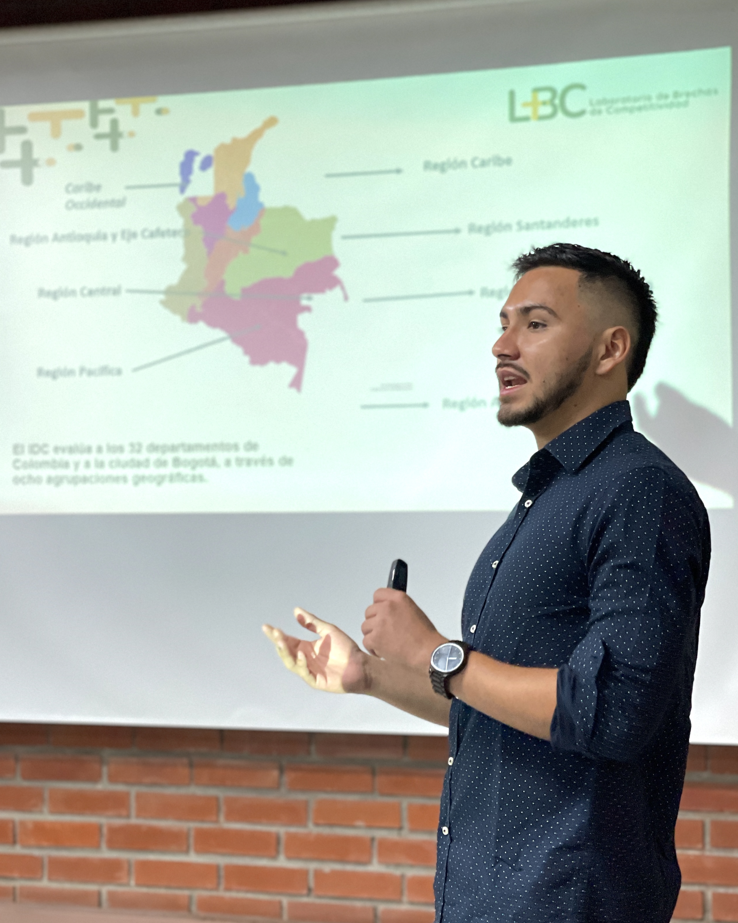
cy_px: 452
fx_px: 1502
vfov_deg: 34.2
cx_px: 372
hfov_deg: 27.6
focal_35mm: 55
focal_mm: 6
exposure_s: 1/120
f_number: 2
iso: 250
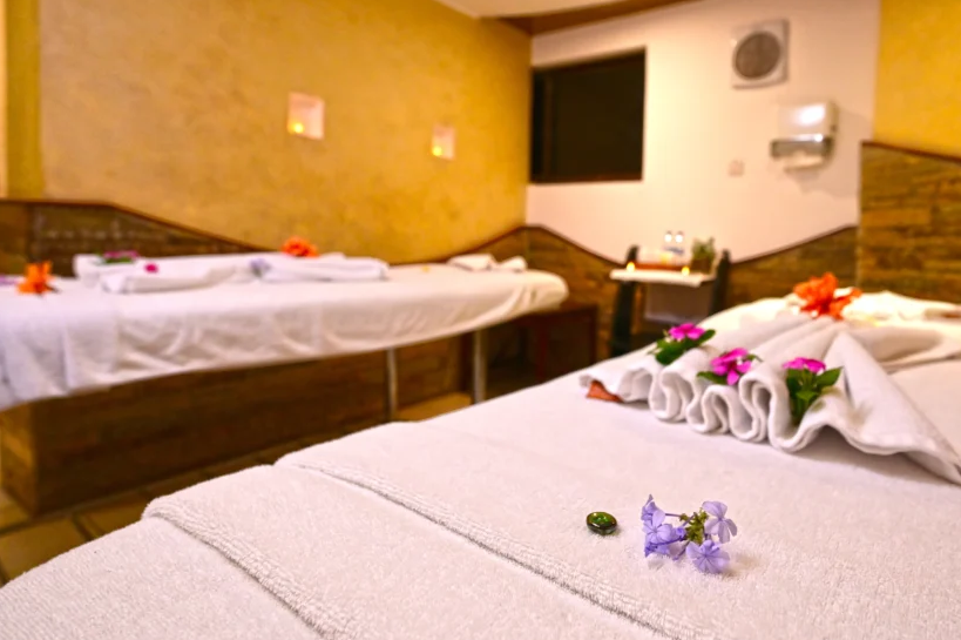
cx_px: 559
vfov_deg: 61.4
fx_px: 534
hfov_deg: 83.3
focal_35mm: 20
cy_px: 259
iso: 3200
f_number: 4
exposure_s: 1/160
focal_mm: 16
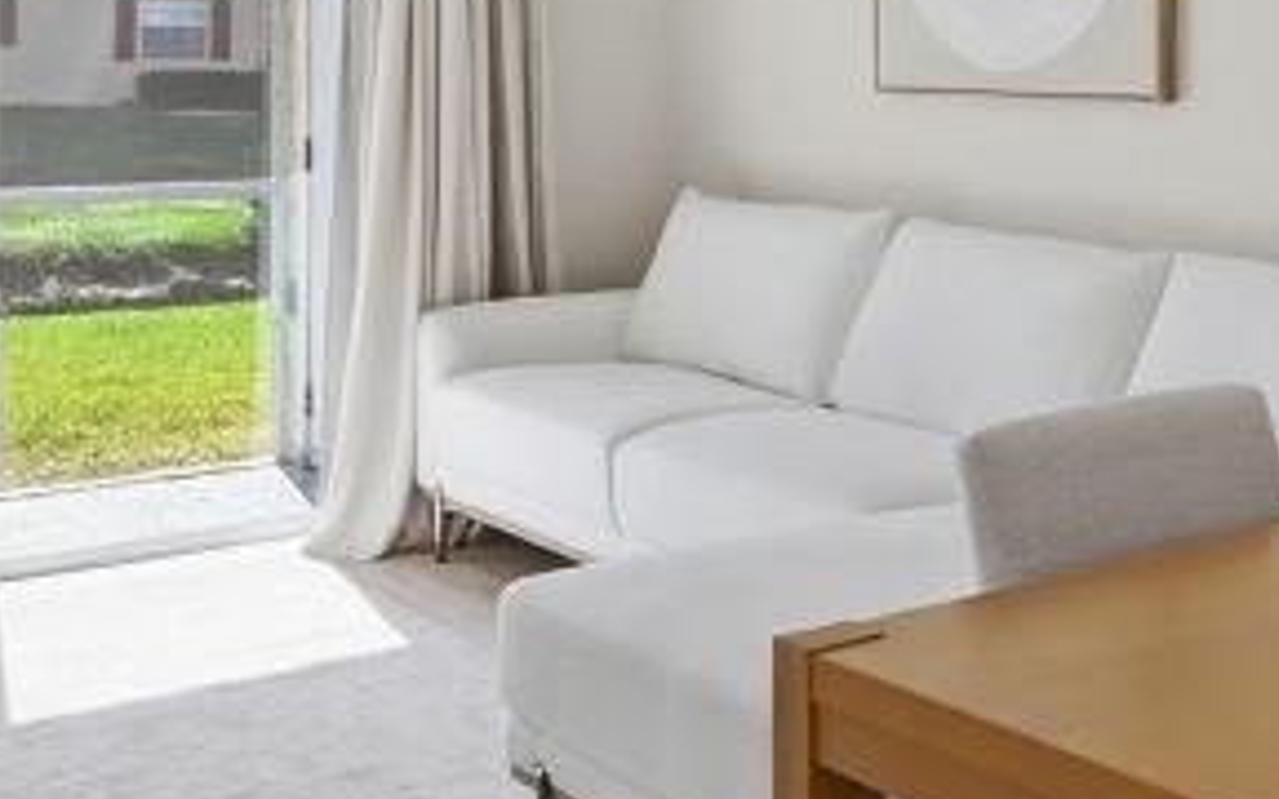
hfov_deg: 34.8
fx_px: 1987
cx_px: 986
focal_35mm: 57
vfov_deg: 21.9
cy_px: 4
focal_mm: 14
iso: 1250
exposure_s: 1/8000
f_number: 8
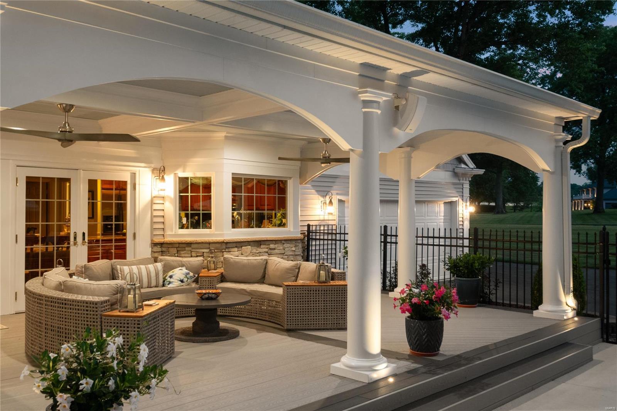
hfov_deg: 53.1
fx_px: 617
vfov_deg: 36.9
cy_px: 206
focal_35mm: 36
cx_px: 308
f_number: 8
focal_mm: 18
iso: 400
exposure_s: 1/3
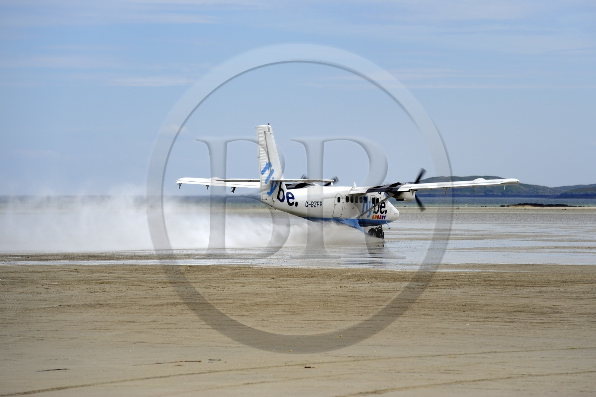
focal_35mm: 200
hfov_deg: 10.3
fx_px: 3310
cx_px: 298
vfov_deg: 6.9
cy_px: 198
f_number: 6.3
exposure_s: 1/800
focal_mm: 200
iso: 200
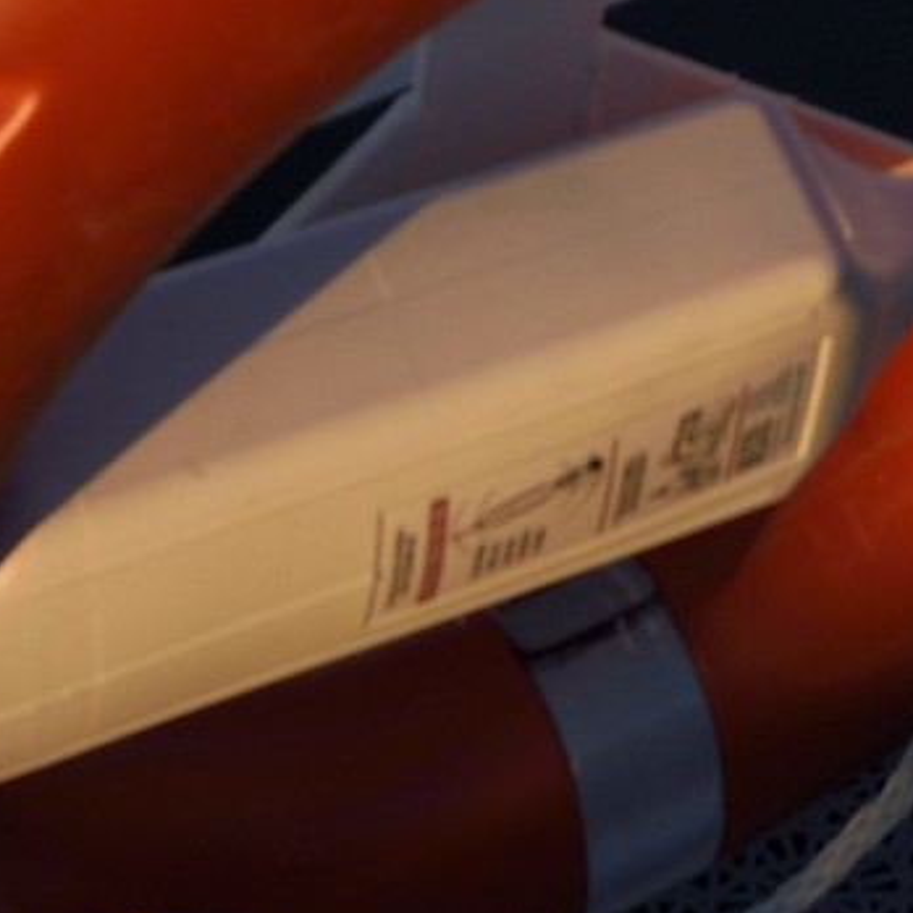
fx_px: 5610
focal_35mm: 188
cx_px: 840
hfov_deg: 9.3
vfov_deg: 8.2
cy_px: -1652
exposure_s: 1/250
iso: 200
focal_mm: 32
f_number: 9
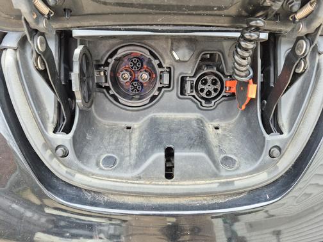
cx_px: 162
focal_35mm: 23
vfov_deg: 58.9
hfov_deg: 73.9
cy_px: 121
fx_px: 215
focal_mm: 5.4
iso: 64
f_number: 1.8
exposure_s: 1/180
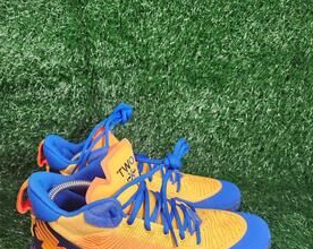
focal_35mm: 31
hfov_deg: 57.2
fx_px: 287
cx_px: 158
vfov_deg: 45.2
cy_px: 190
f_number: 1.8
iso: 125
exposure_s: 1/120
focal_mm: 5.4
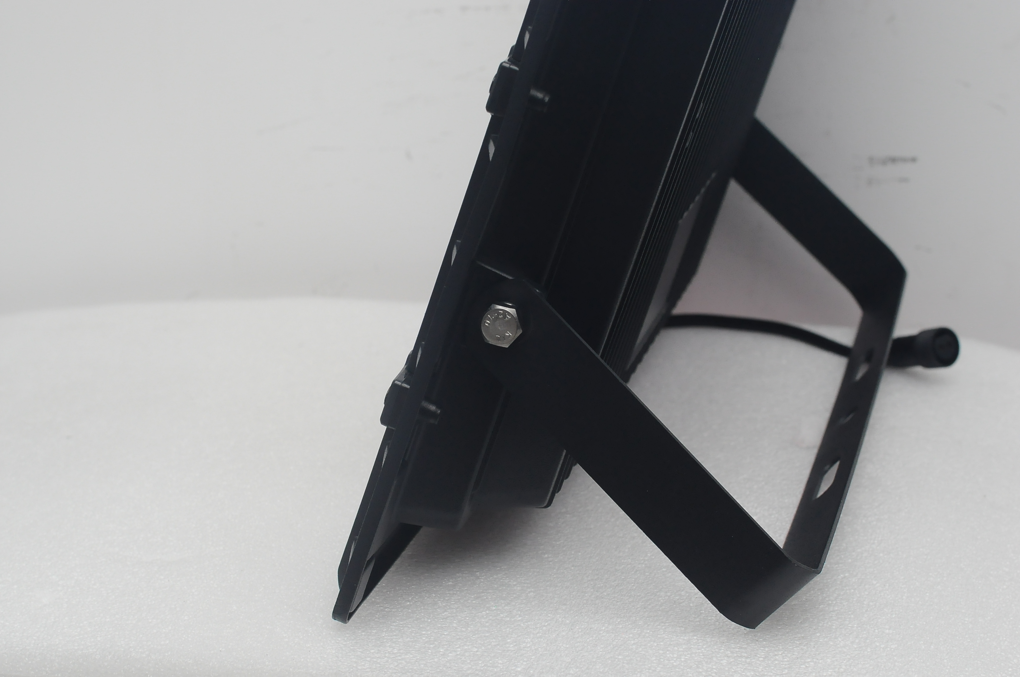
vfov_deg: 18.1
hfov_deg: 27.0
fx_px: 2122
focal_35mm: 75
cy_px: 338
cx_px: 510
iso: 1000
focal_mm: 50
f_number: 8
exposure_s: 1/100
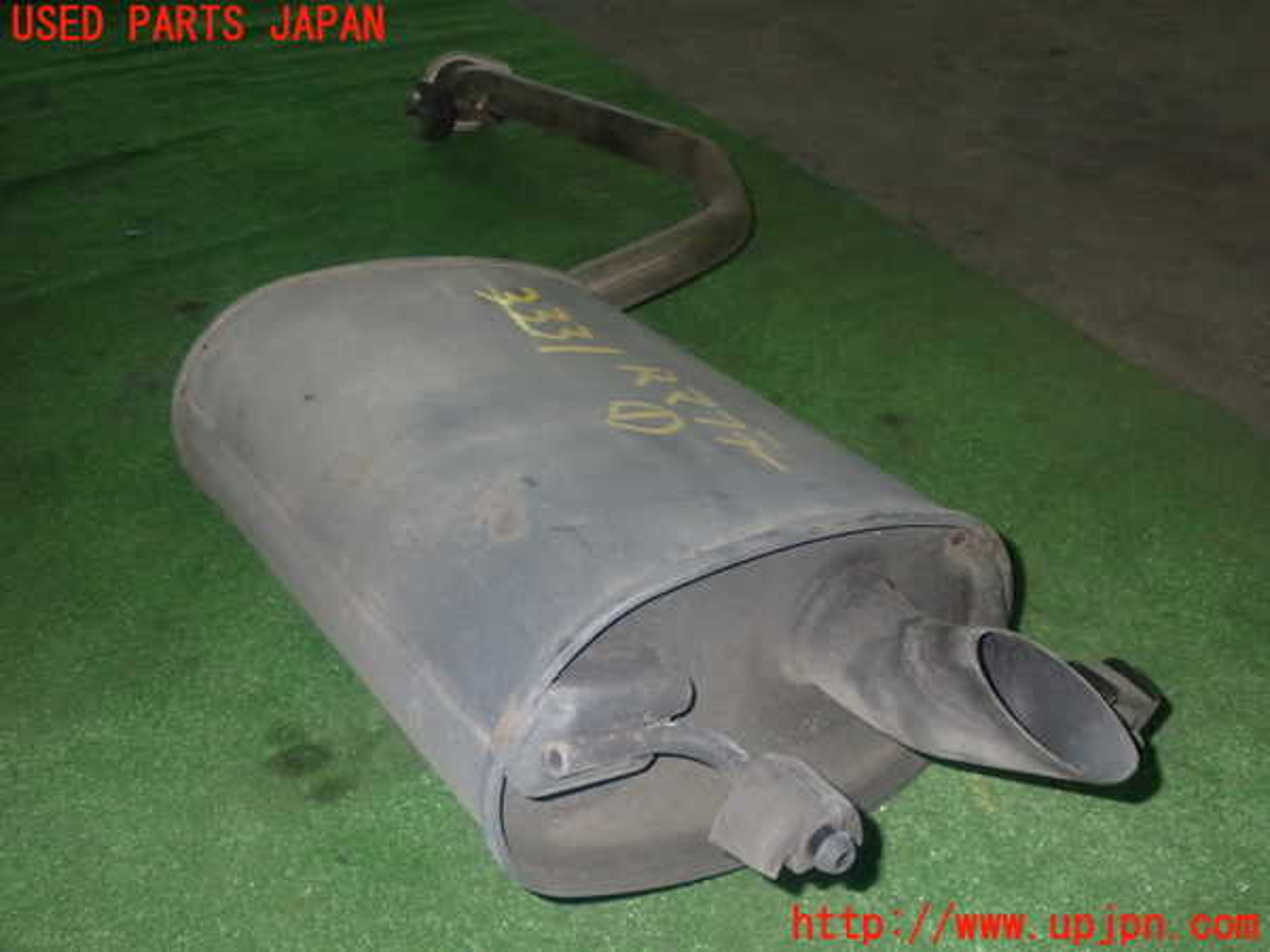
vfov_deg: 39.7
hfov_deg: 51.4
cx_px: 635
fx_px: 1321
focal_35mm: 36
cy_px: 476
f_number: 7.1
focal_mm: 6.37
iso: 1000
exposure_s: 1/40
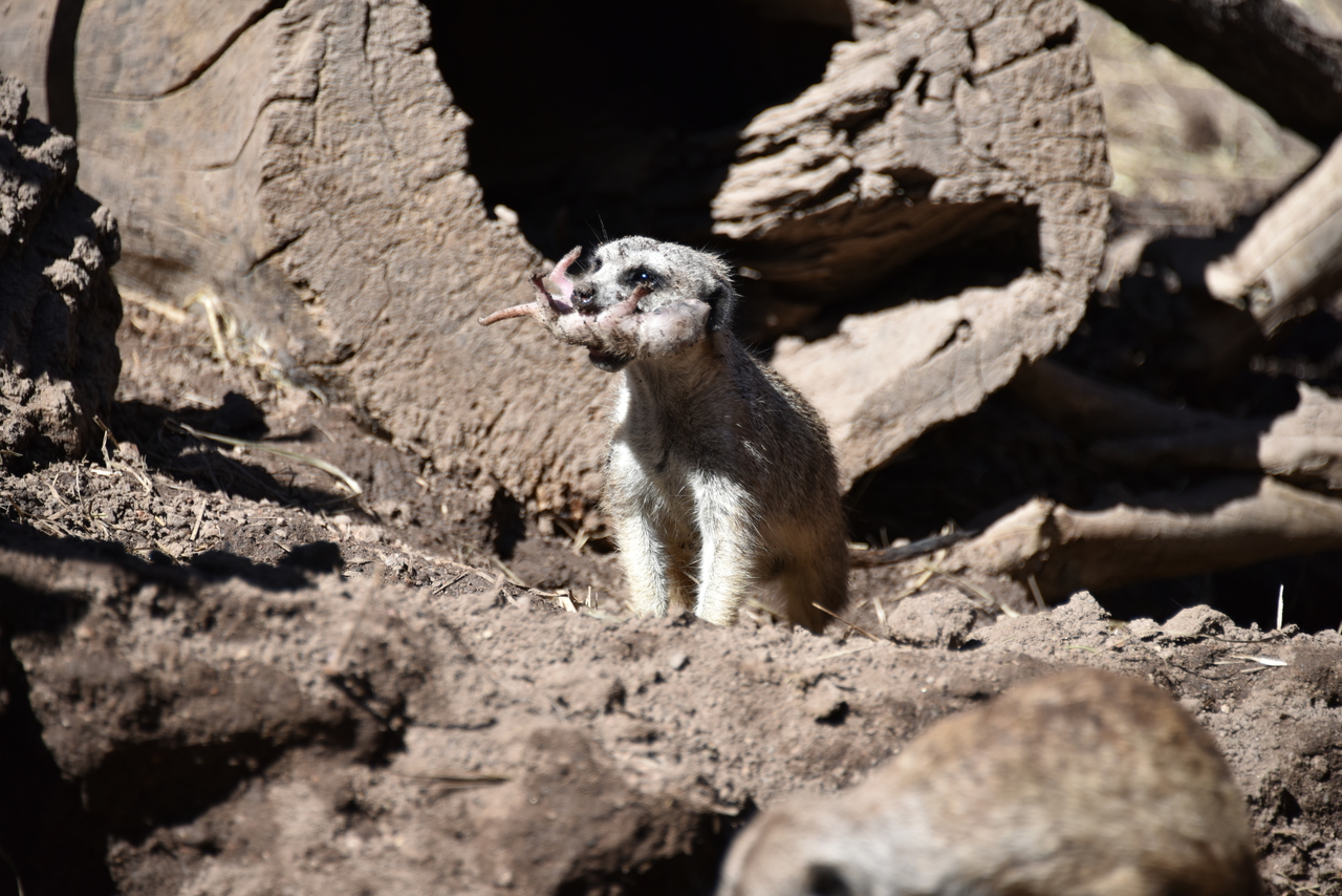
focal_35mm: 300
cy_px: 448
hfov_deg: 6.9
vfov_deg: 4.6
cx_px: 671
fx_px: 11185
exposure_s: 1/640
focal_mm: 300
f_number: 5.6
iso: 250
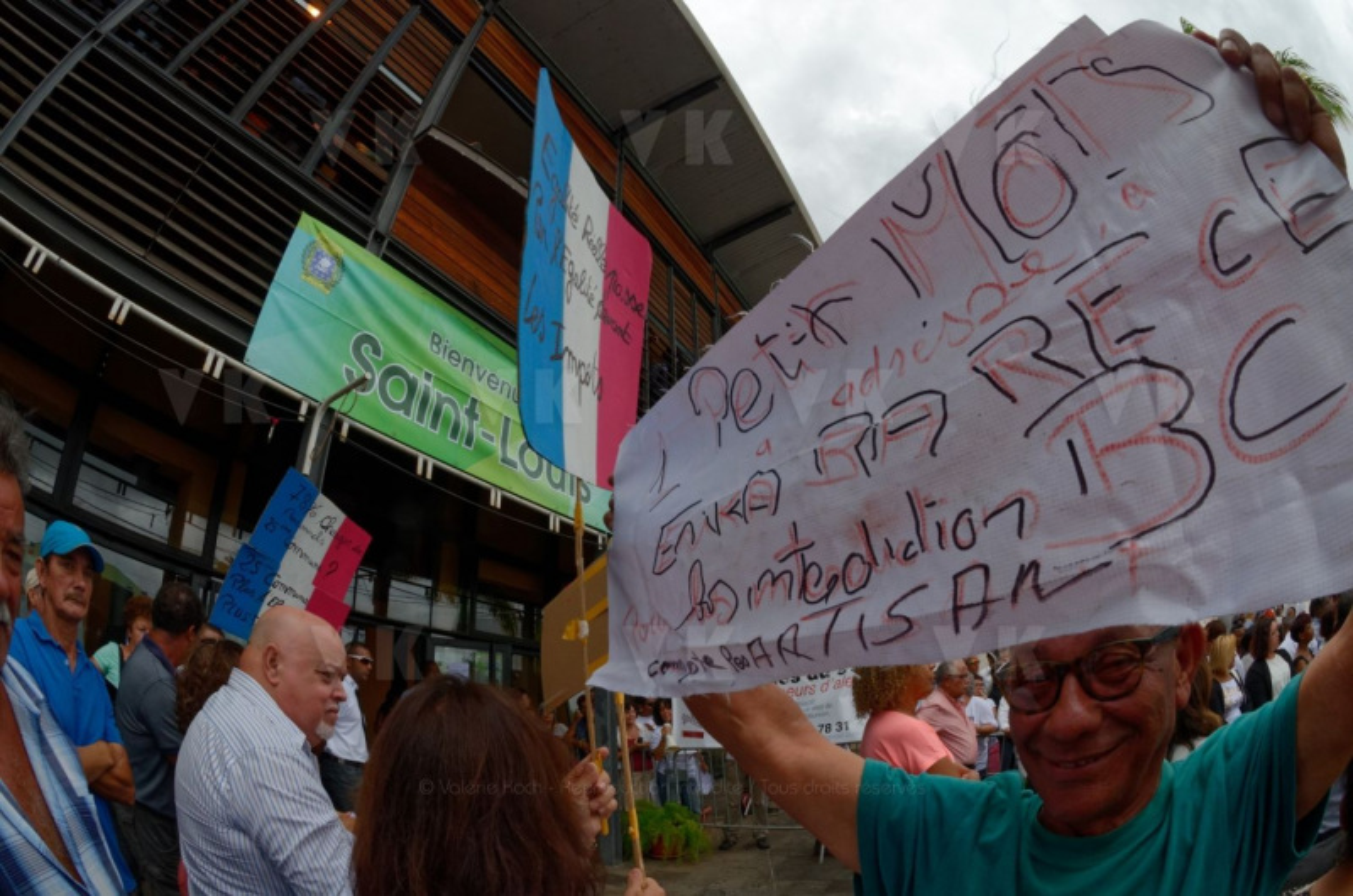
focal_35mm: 16
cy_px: 448
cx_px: 676
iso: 320
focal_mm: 10.5
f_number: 11
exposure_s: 1/200
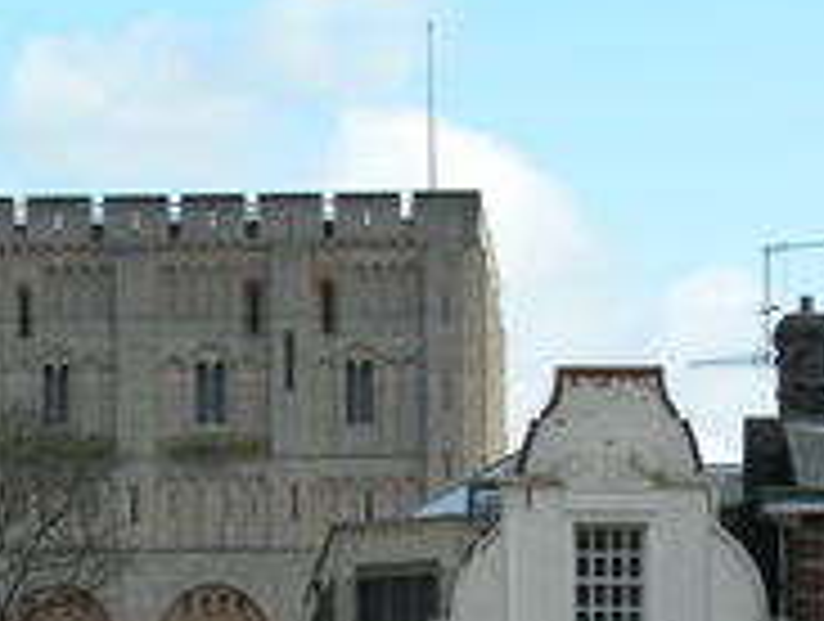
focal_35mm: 253
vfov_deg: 5.9
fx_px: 6034
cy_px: 648
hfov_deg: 7.8
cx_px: 176
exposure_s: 1/346
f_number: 5.3
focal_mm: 29.5
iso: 100
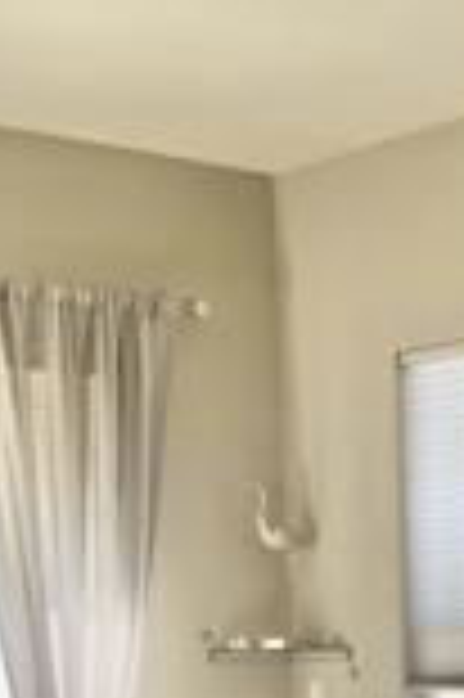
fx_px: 1996
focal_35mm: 103
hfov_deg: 13.0
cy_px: 914
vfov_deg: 18.4
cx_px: 527
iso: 80
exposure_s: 1/186
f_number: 1.78
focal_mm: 6.76
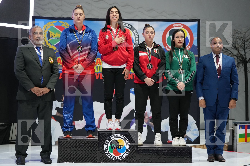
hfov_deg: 28.8
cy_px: 83
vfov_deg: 19.5
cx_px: 125
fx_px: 486
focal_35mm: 70
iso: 4000
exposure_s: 1/250
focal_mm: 70
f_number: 2.8
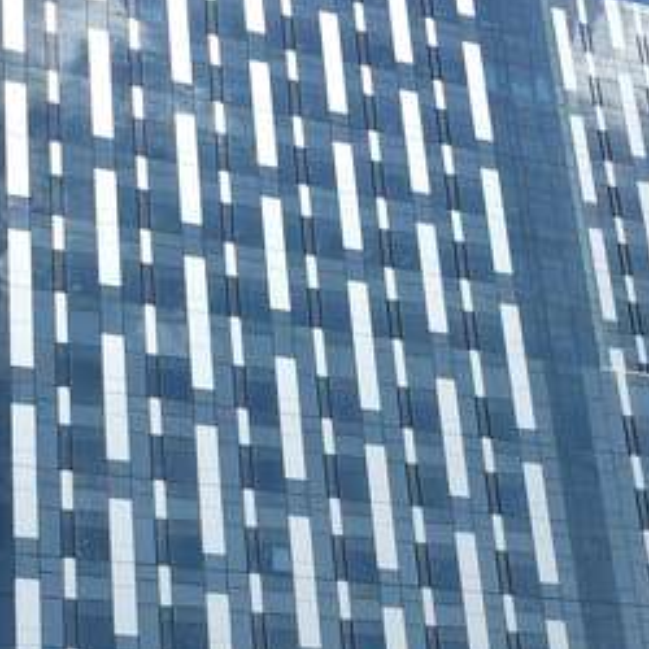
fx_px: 1739
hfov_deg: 21.1
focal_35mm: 82
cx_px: 280
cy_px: 467
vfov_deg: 21.0
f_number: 2.2
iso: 32
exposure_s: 1/3425
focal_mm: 4.15
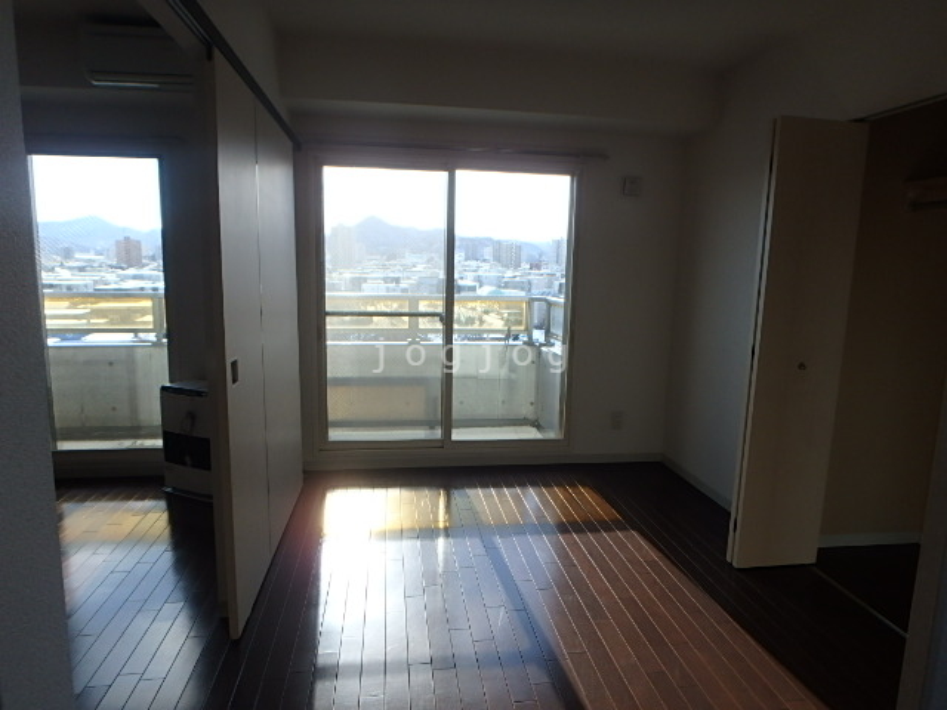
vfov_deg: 63.4
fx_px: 575
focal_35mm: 21
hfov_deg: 79.0
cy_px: 355
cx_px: 474
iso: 125
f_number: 3.5
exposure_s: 1/320
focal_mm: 3.7
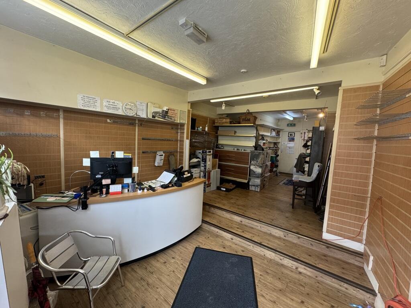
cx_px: 206
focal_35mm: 14
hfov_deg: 102.1
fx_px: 166
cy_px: 154
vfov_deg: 85.7
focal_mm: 2.22
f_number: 2.2
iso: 250
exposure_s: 1/100
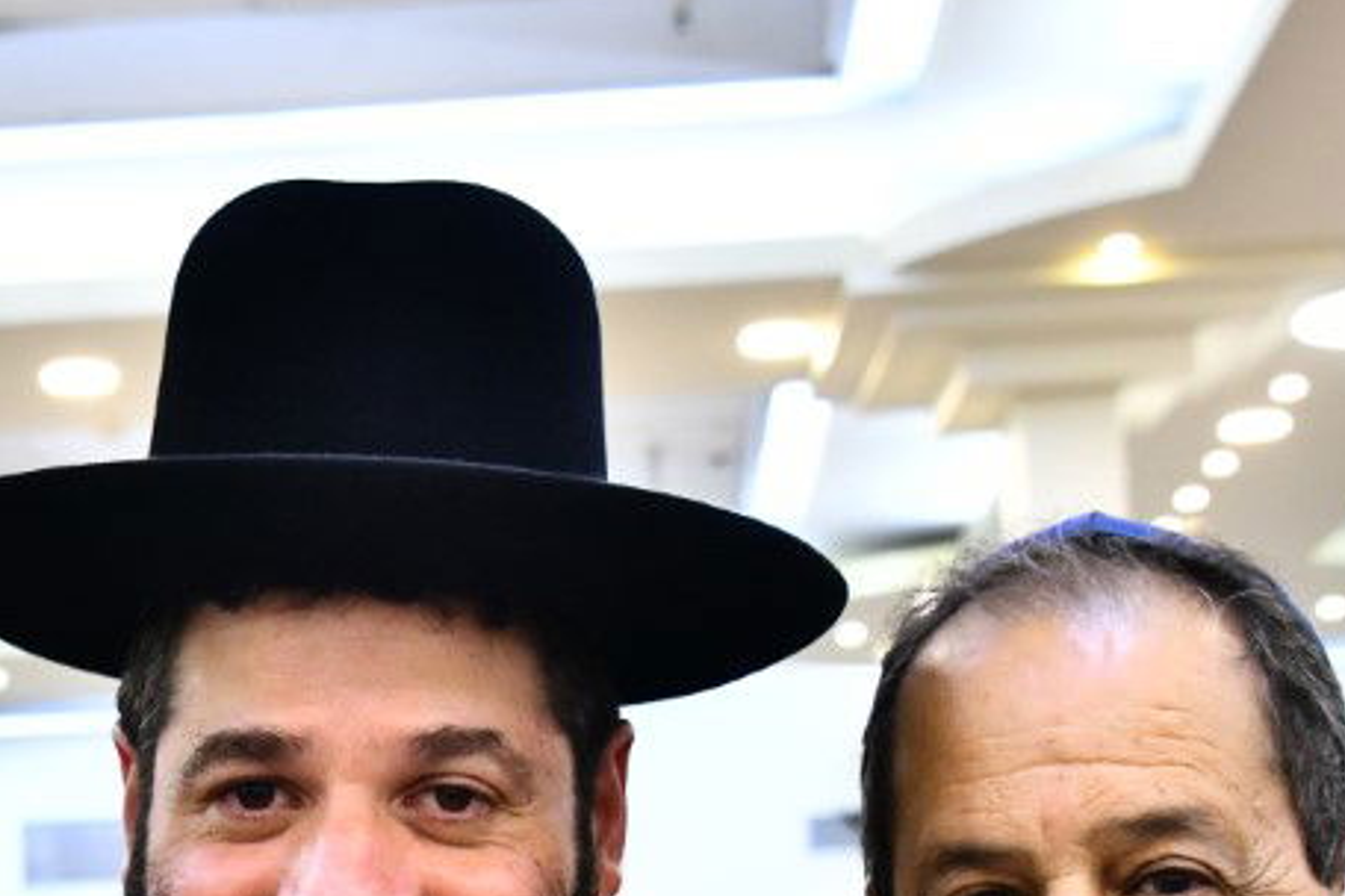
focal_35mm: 91
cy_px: 961
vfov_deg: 14.7
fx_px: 3400
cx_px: 419
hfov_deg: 22.3
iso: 4000
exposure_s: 1/125
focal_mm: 36
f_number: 5.6
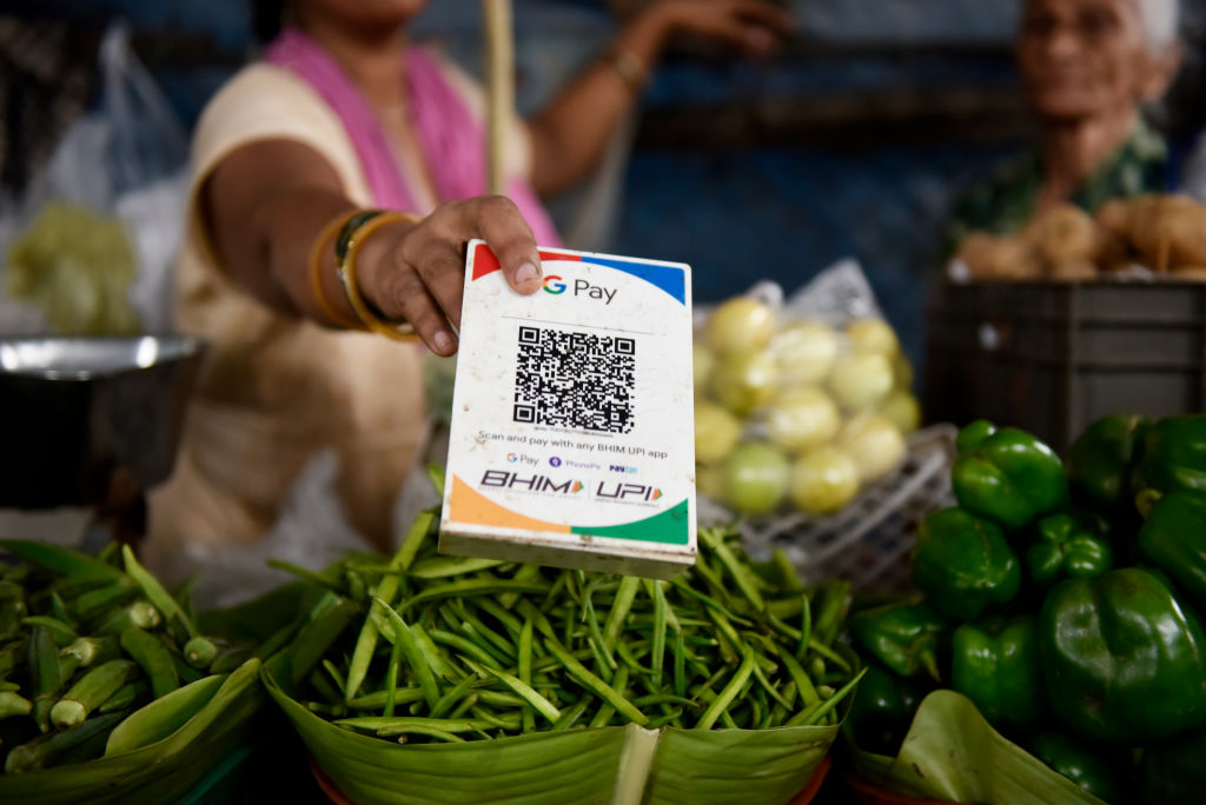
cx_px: 603
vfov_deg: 28.1
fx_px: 1609
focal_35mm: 48
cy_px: 402
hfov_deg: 41.1
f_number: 2.8
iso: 1000
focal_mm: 48
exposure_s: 1/800
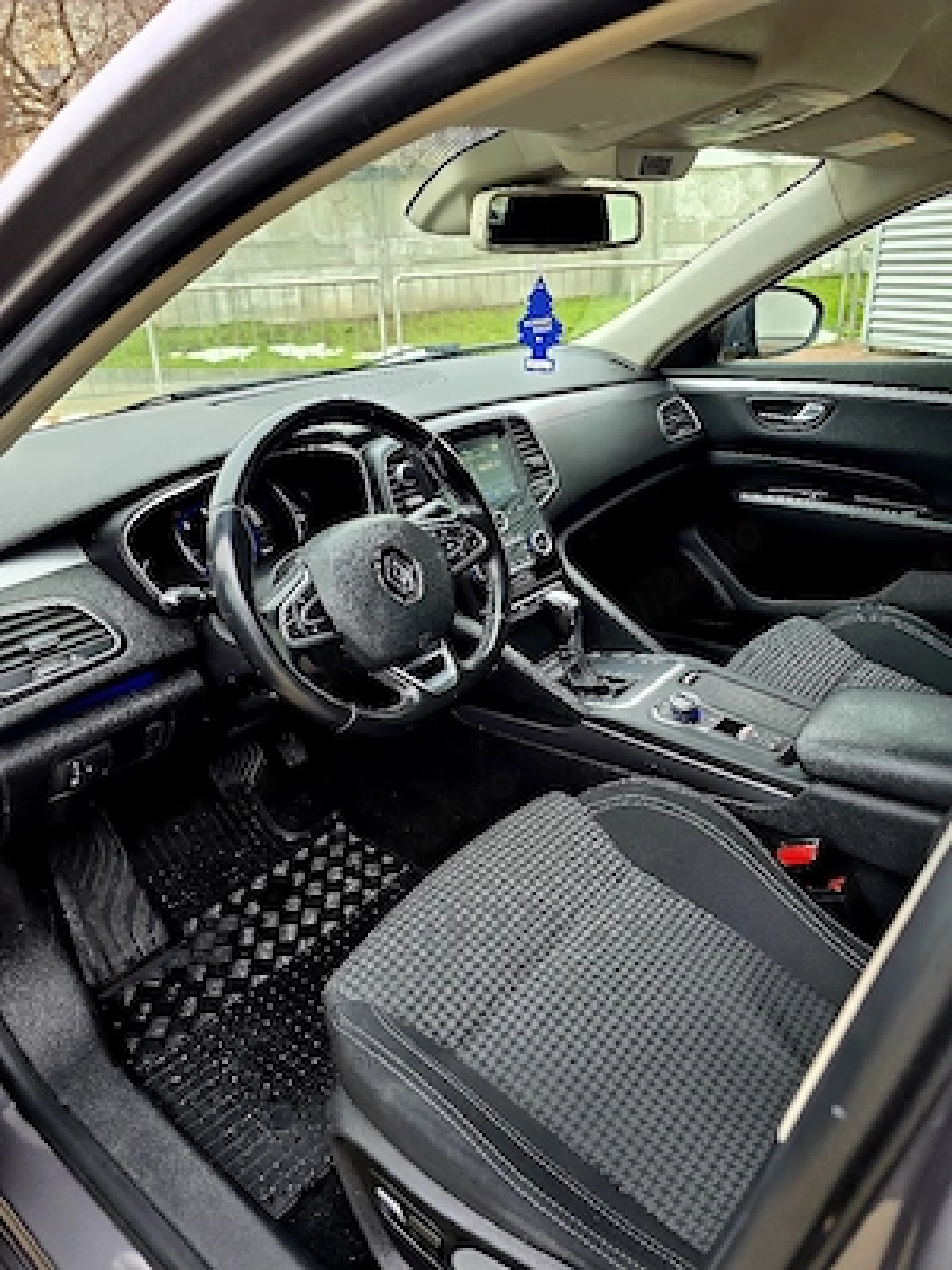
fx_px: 843
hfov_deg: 58.9
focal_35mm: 23
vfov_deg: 73.9
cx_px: 476
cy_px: 635
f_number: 1.7
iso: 40
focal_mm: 6.3
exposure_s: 1/182
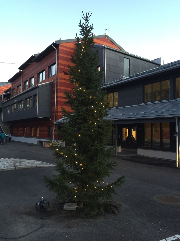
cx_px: 90
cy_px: 120
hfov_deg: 48.2
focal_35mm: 29
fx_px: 201
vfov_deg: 61.7
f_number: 2.2
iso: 125
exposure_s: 1/33
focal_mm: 4.15
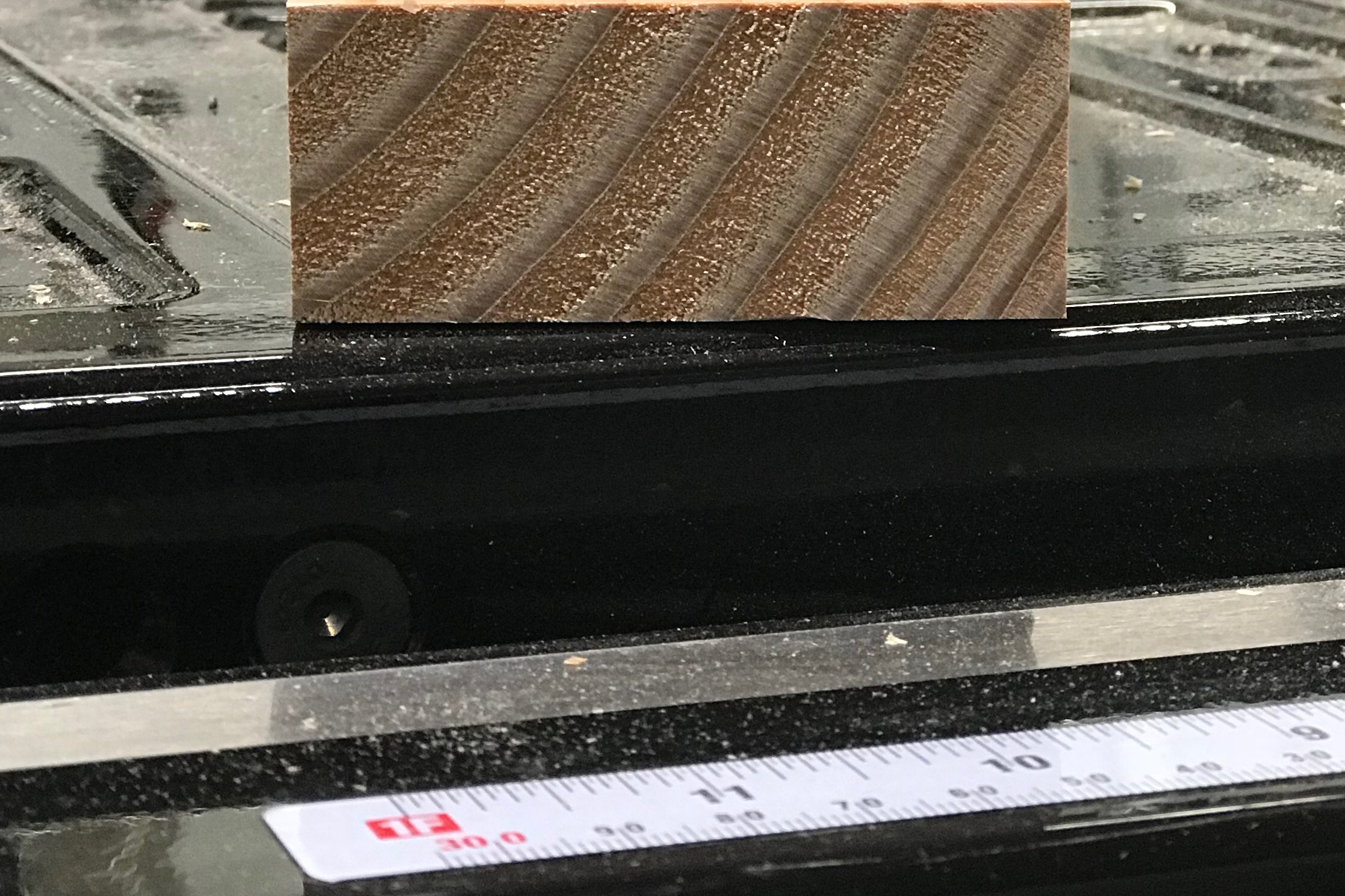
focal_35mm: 107
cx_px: 659
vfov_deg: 12.7
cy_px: 47
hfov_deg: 19.1
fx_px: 3997
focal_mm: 6.6
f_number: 2.8
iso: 200
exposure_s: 1/60
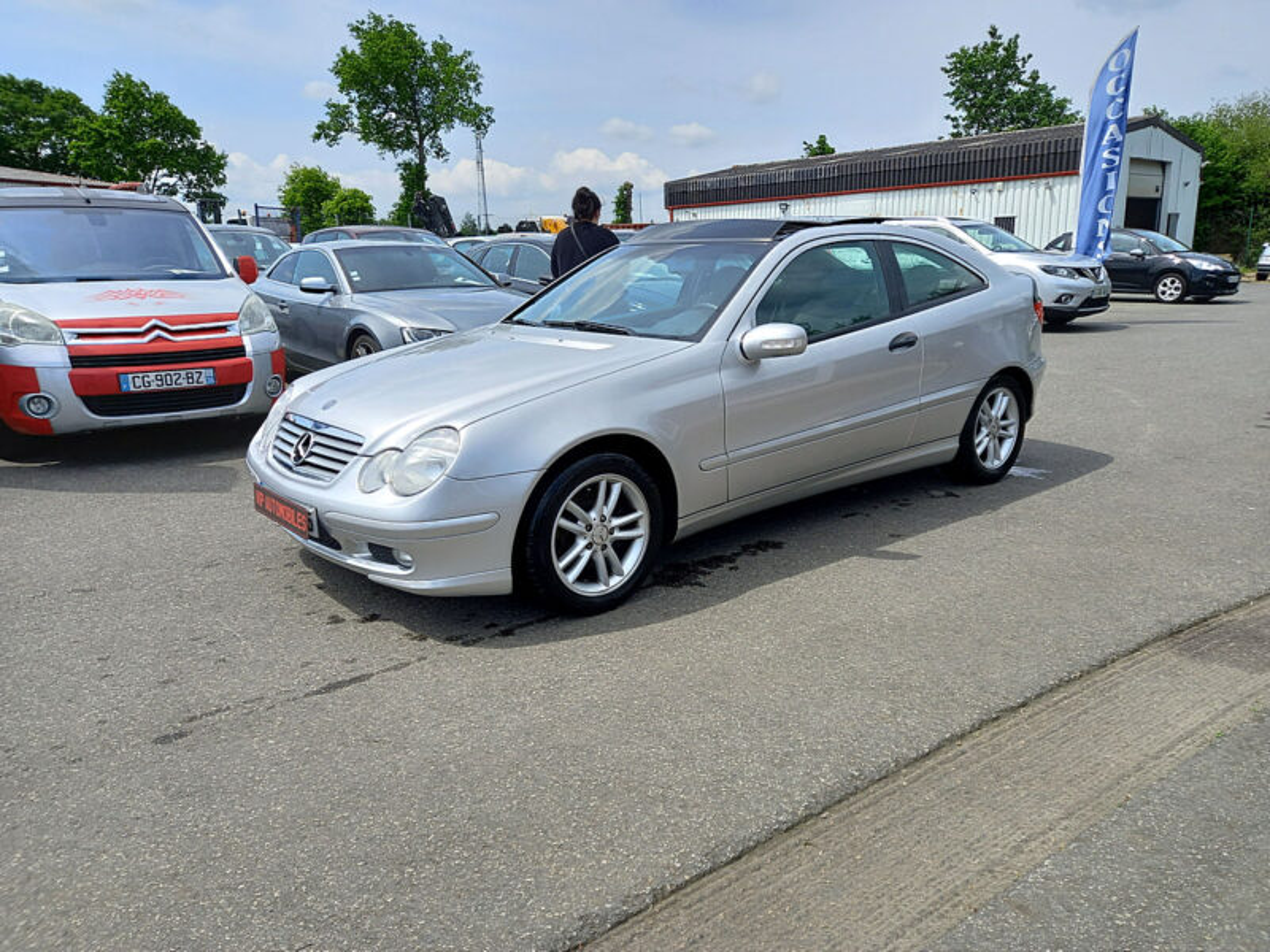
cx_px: 635
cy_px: 476
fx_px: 917
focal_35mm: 25
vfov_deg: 54.9
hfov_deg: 69.4
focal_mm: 4.6
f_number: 2
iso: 25
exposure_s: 1/641
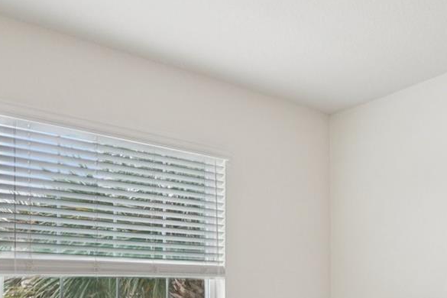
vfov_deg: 30.4
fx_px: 509
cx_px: 283
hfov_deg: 46.9
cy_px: 295
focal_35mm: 41
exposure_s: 1/30
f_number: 8
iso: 200
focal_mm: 10
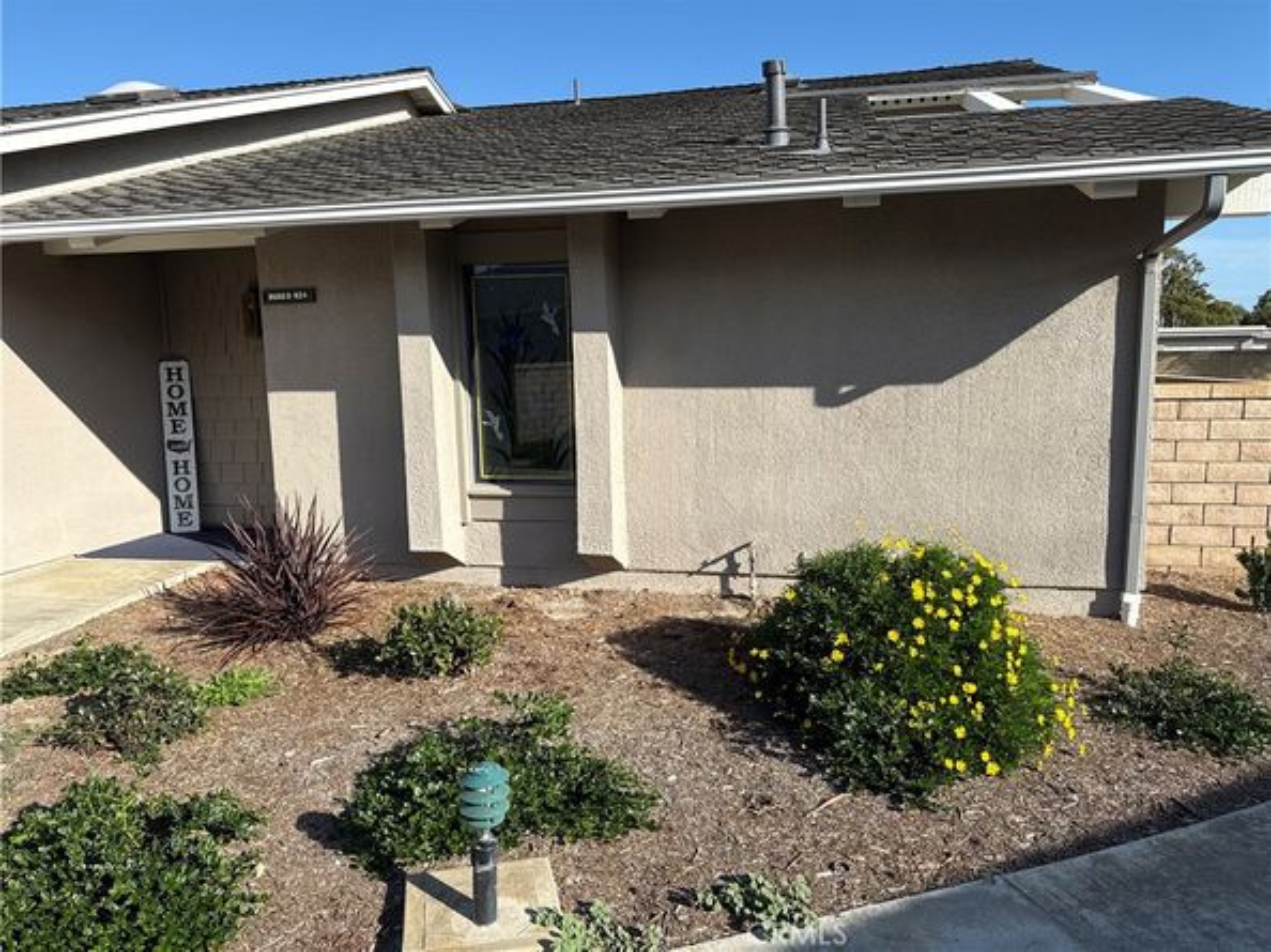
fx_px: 881
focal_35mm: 24
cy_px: 476
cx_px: 636
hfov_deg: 71.6
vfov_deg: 56.8
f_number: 1.78
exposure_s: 1/3584
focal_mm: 6.76
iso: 80
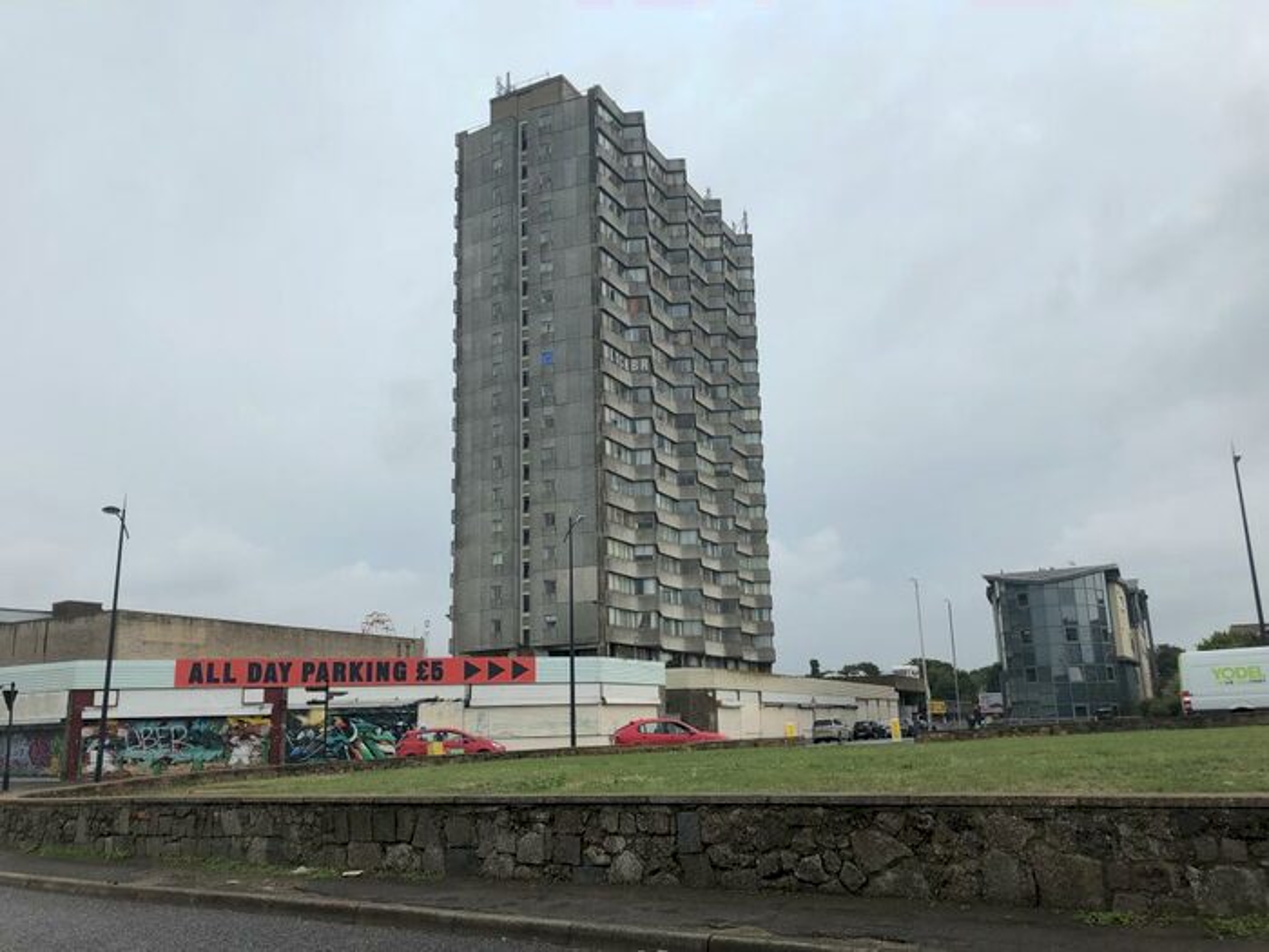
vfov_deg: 49.7
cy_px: 476
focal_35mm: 28
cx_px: 634
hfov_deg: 63.4
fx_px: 1026
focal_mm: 4
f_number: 1.8
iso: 20
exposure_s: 1/2088
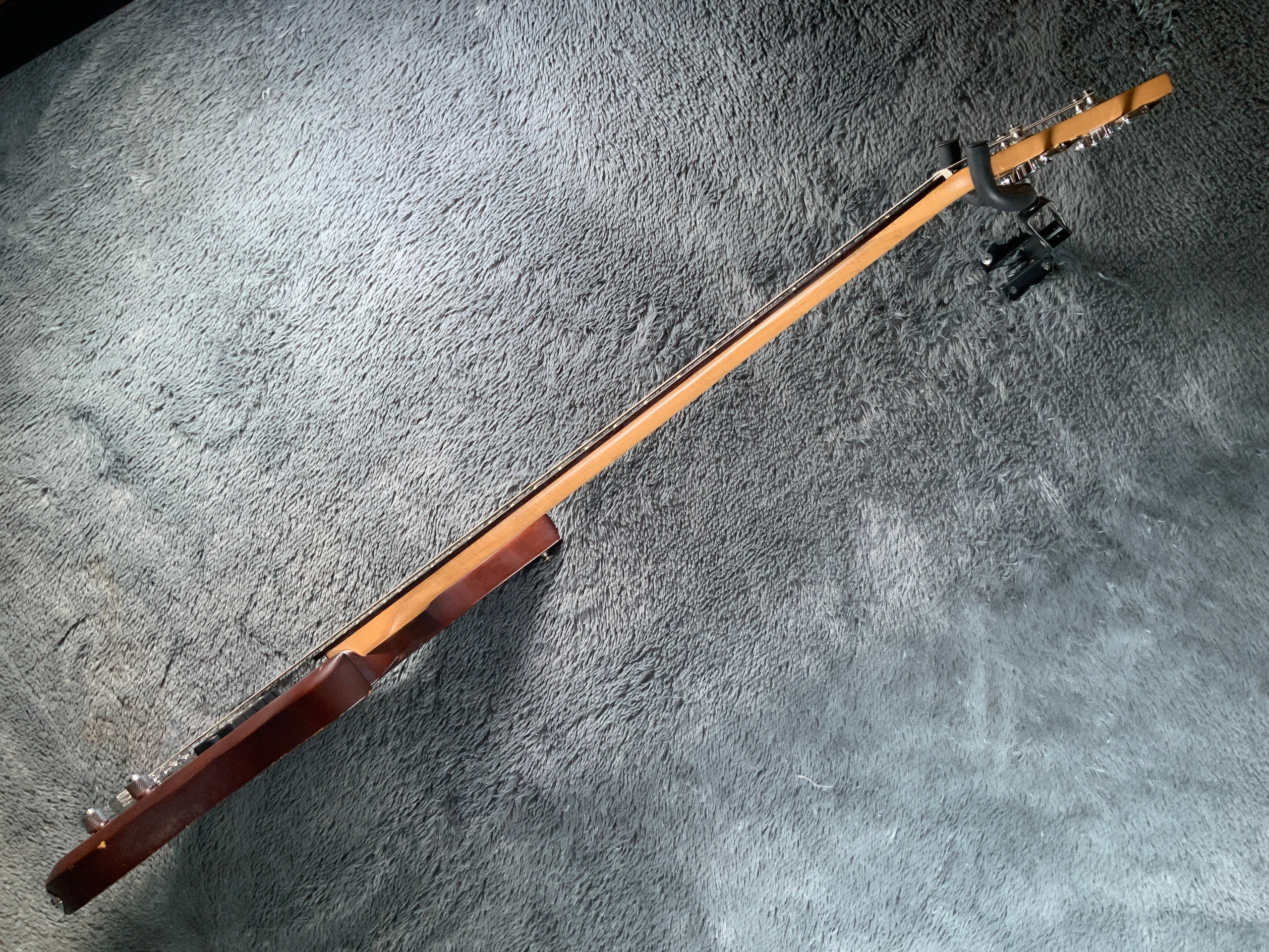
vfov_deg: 48.2
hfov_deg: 61.7
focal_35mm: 29
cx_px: 634
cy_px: 476
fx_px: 1063
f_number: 1.8
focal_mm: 3
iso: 80
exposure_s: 1/60
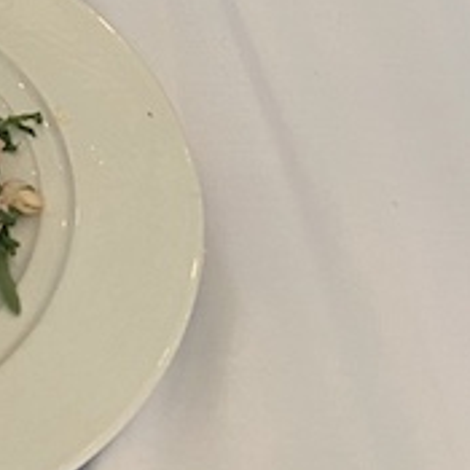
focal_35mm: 112
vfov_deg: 12.6
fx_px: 1720
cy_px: -606
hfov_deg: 14.2
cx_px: -309
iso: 80
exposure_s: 1/50
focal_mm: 4.25
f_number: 1.8
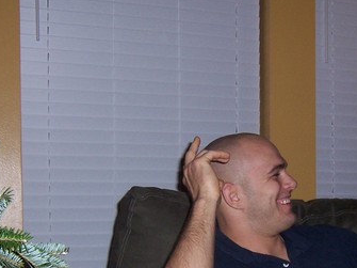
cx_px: 226
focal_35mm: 63
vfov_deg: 22.8
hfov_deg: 30.6
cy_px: 234
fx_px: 649
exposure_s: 1/60
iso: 140
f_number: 2.8
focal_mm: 5.5
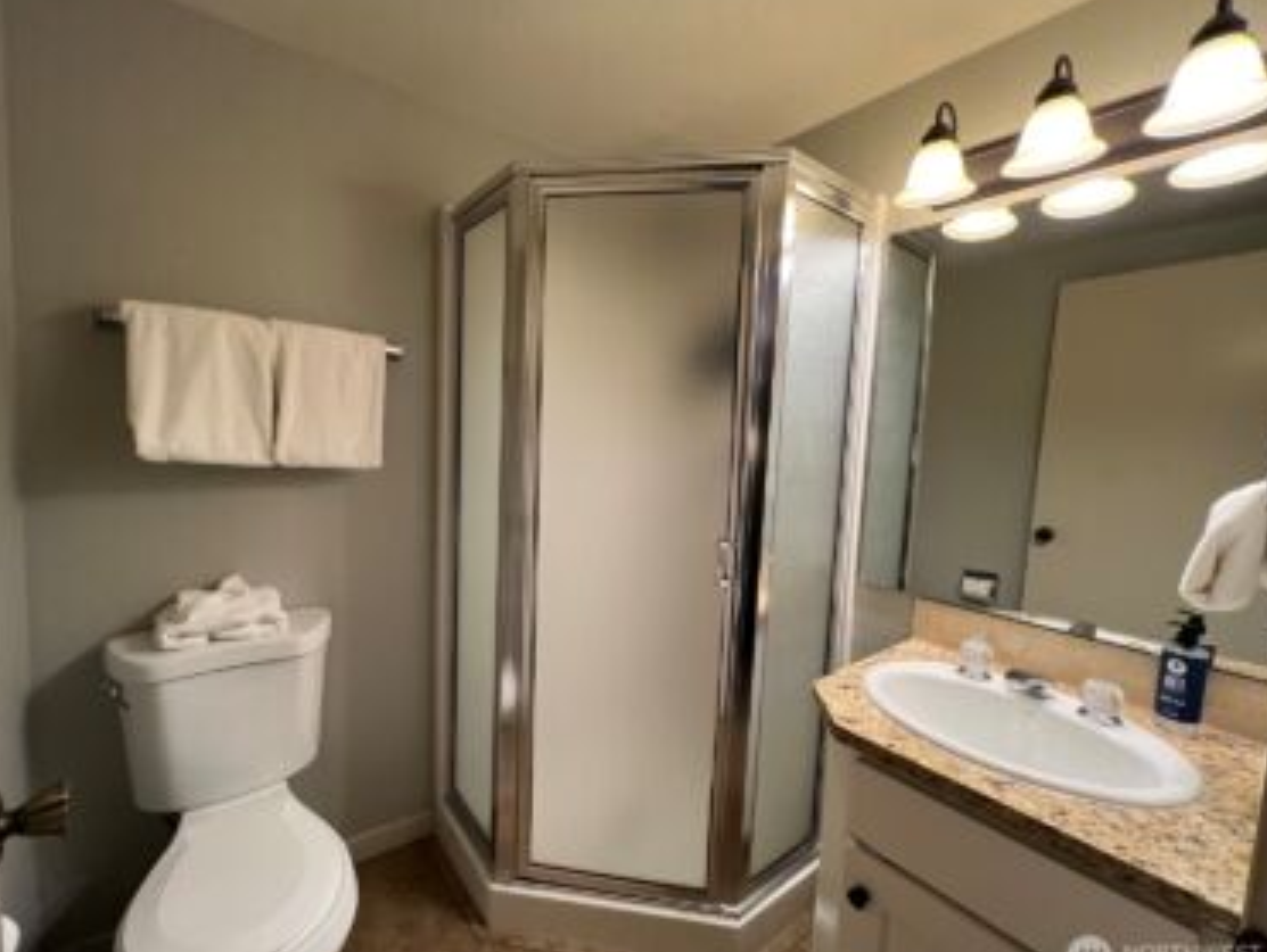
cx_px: 604
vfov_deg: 85.8
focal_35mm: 14
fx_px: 513
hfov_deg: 101.9
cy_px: 481
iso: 250
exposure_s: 1/120
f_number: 1.8
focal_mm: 1.57
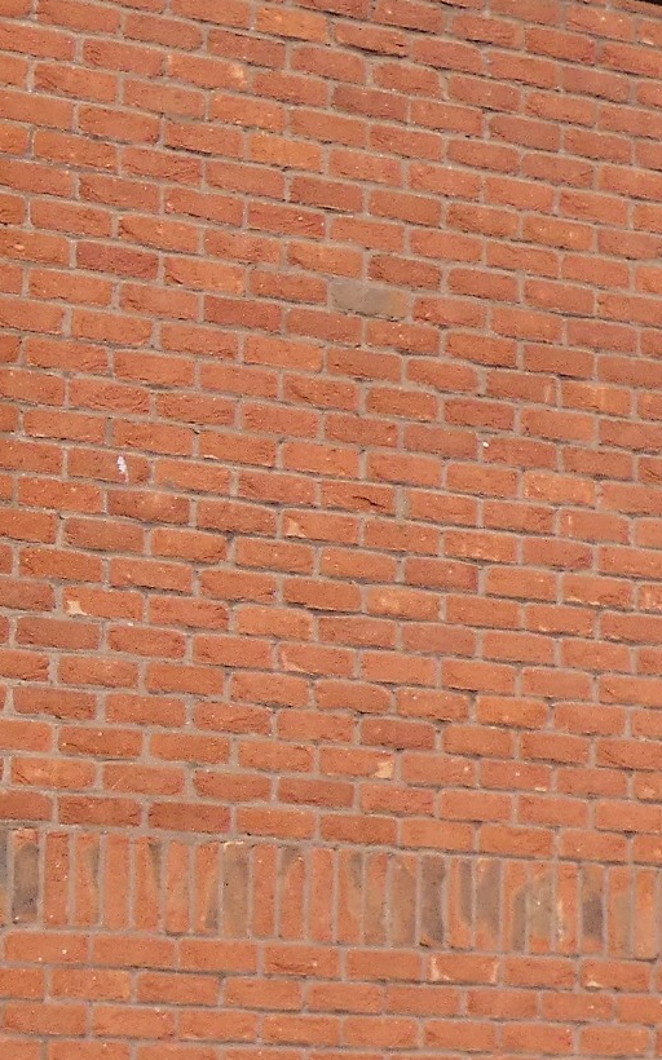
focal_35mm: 139
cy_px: 595
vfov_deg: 15.0
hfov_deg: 9.4
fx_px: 4015
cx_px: 203
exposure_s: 1/800
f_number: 4
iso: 80
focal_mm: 5.8
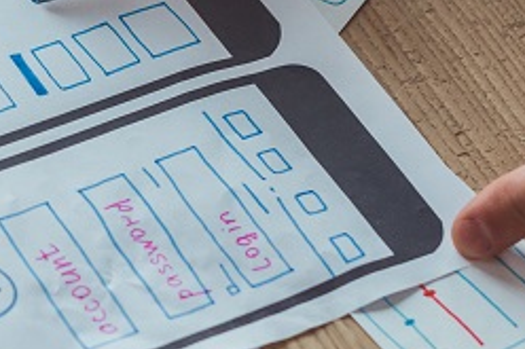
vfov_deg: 6.8
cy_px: 54
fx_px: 2944
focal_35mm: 202
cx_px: -47
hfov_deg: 10.1
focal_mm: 50
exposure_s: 1/125
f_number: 3.5
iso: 640
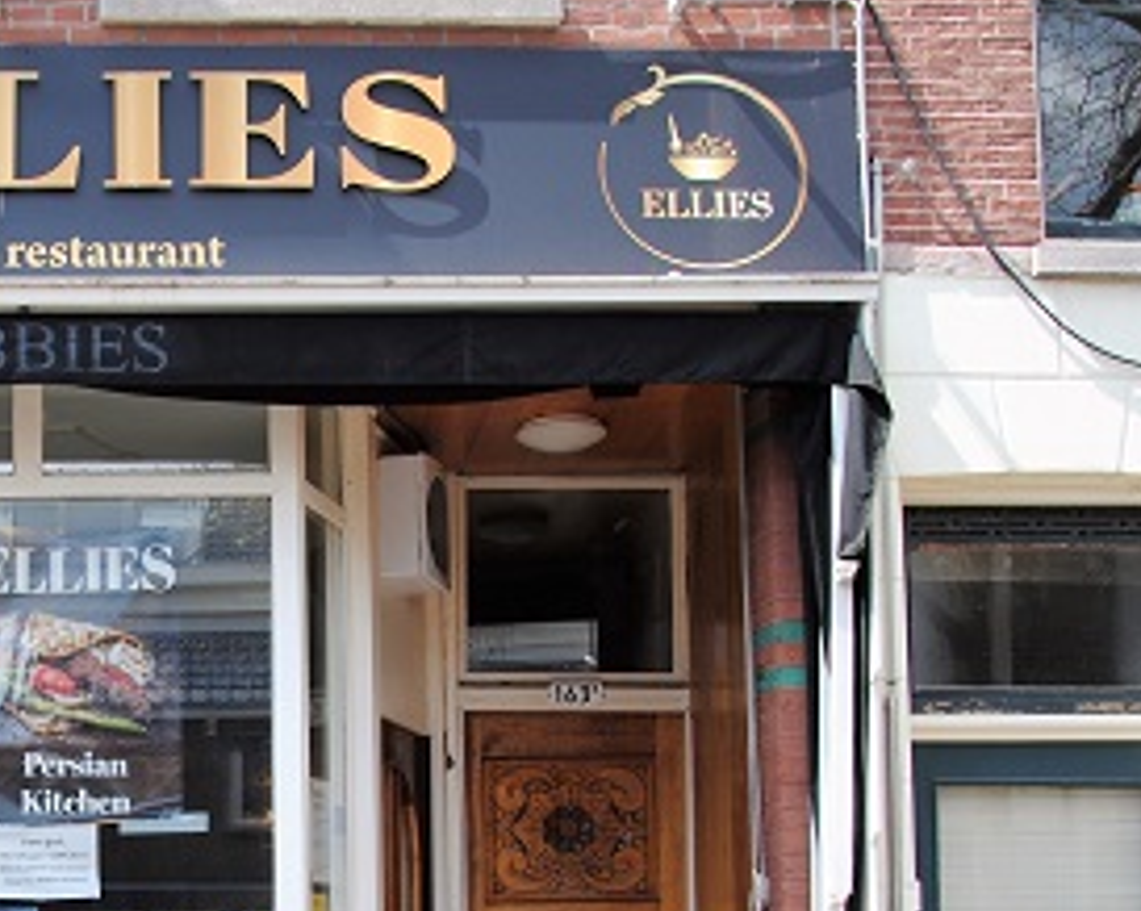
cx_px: 63
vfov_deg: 22.9
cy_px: 796
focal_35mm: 65
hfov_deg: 27.8
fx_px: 2195
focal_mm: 21
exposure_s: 1/160
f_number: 6.3
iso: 100
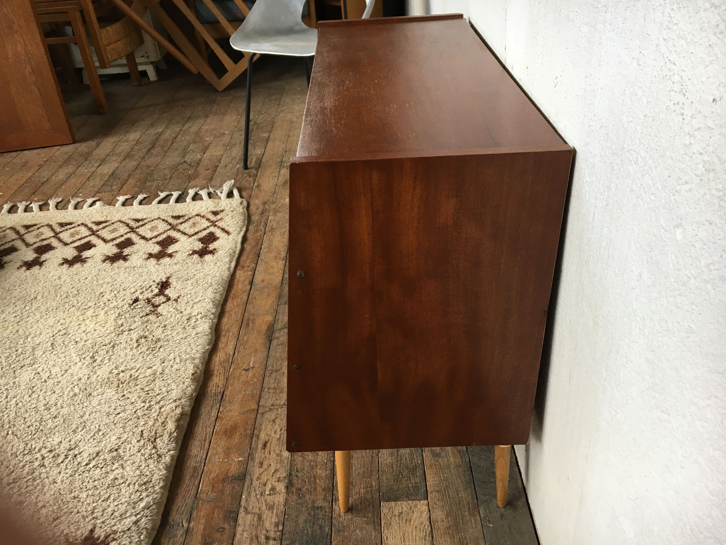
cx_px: 363
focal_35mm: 29
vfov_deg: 48.2
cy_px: 272
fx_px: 608
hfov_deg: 61.7
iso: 50
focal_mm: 4.15
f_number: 2.2
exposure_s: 1/33
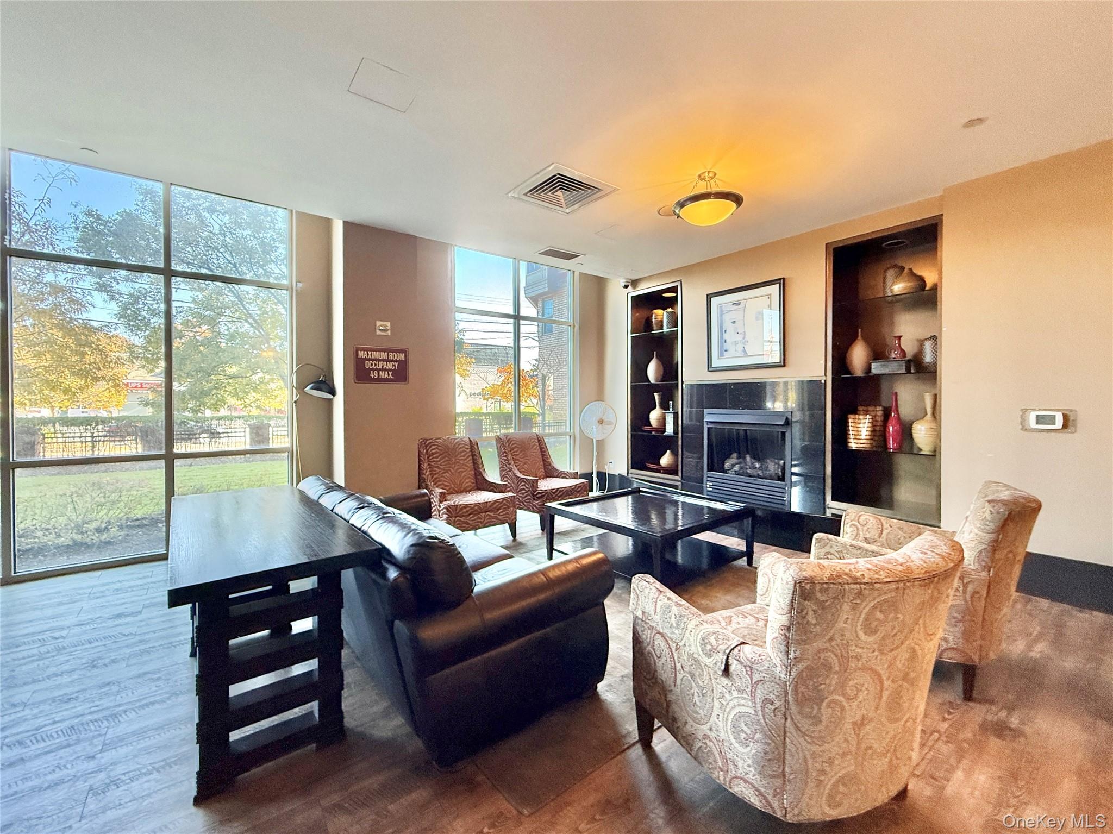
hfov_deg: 102.1
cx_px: 556
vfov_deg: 85.7
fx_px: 450
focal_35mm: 14
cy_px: 417
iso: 320
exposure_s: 1/120
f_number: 2.2
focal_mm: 2.22
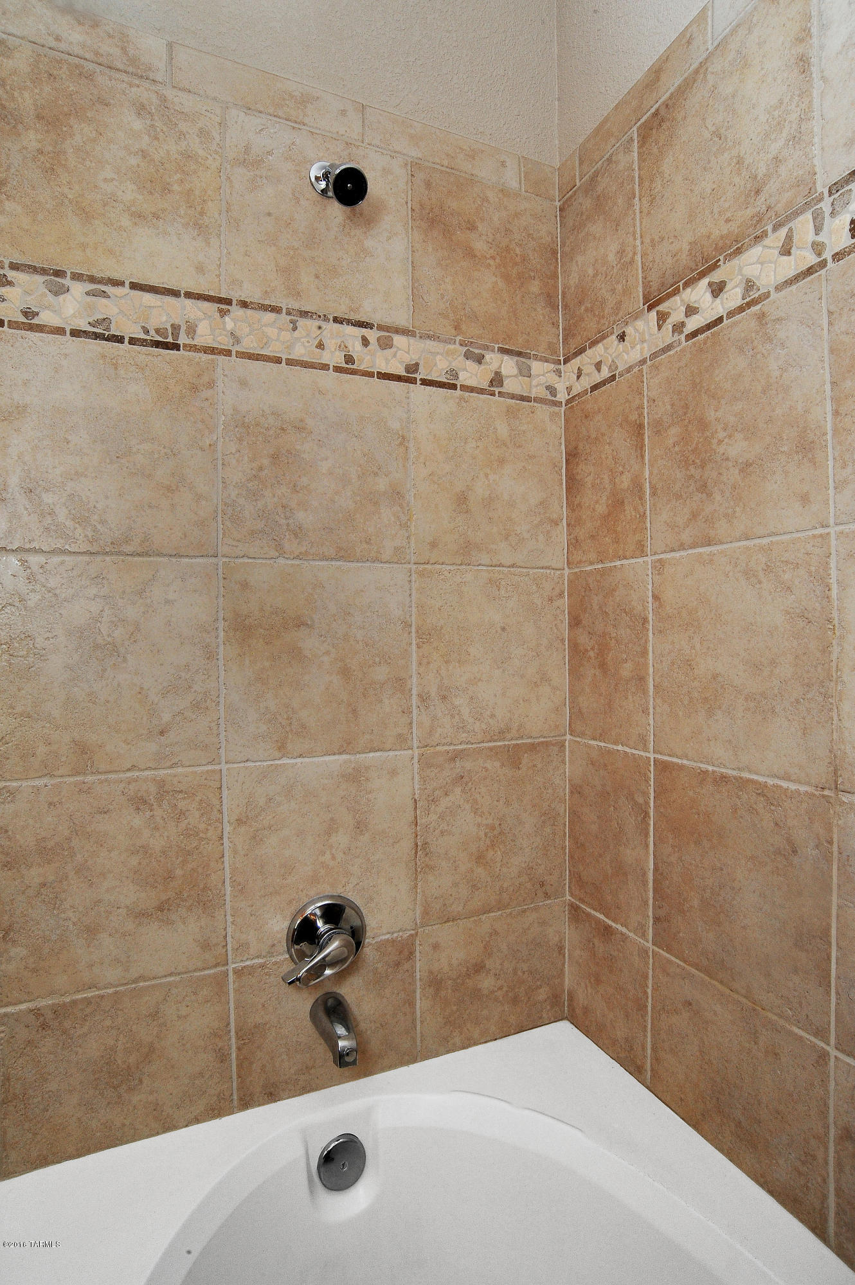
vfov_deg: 90.0
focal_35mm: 18
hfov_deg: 67.3
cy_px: 642
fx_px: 642
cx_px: 428
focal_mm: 18
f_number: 18
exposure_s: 1/40
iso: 1000
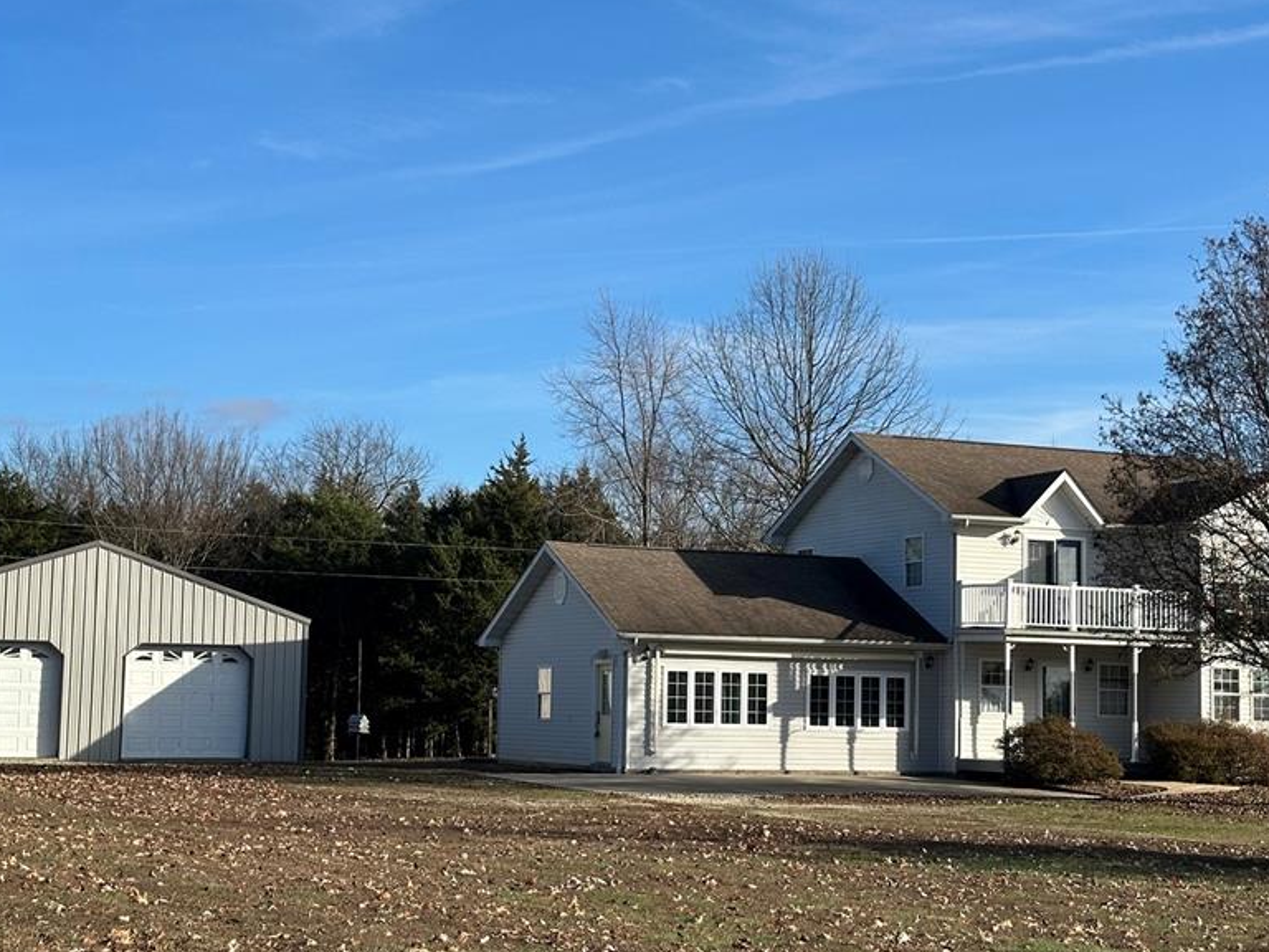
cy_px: 486
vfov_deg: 22.9
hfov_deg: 30.3
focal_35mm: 64
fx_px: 2346
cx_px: 669
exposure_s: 1/3367
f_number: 1.78
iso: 64
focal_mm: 6.86
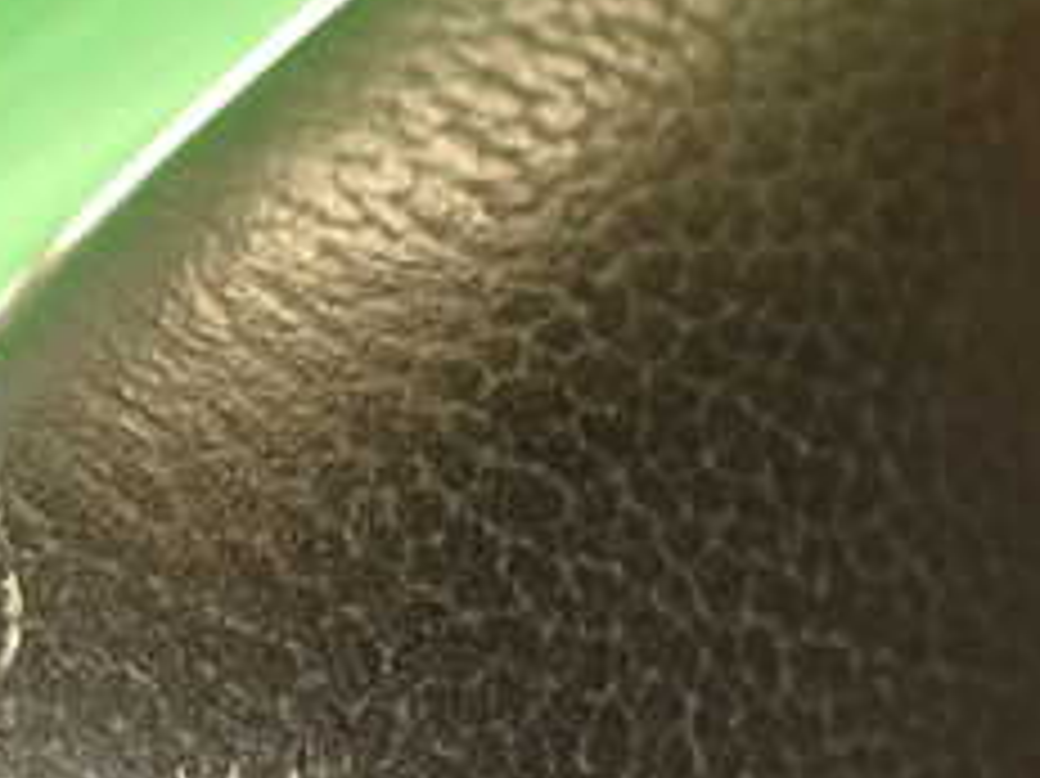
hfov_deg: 23.2
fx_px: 2492
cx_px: 207
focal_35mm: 83
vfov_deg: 17.6
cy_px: 652
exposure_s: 1/30
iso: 200
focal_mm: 5.79
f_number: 2.4
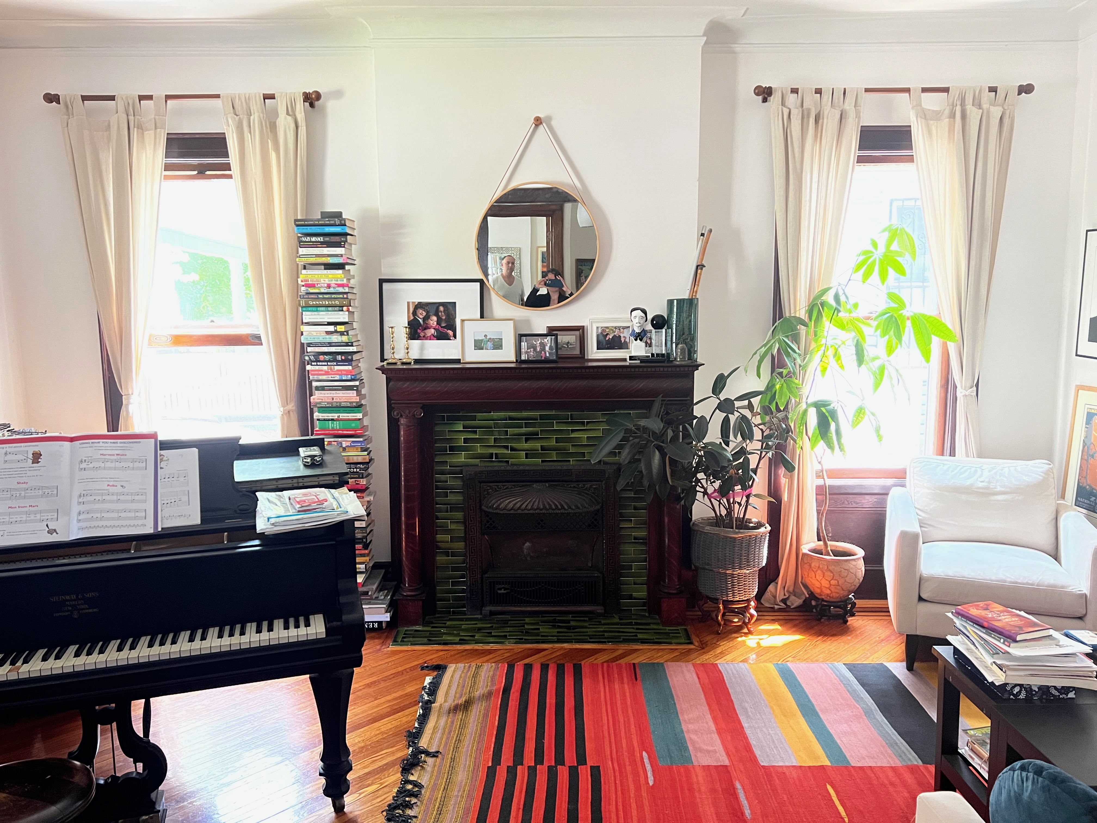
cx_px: 548
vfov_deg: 53.1
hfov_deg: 67.3
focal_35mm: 26
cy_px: 412
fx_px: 824
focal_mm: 5.7
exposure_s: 1/60
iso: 500
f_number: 1.5
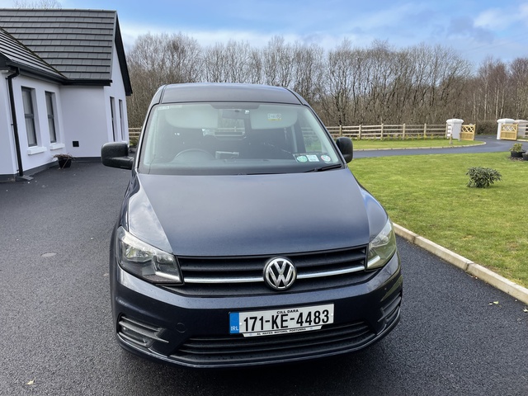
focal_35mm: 26
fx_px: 397
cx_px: 264
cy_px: 198
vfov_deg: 53.1
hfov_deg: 67.3
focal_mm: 4.2
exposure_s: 1/790
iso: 32
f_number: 1.6
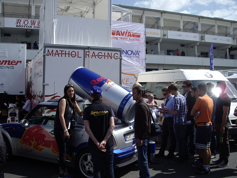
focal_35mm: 38
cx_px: 118
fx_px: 260
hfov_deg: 49.0
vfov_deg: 37.7
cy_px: 89
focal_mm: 7.9
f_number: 5.6
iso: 50
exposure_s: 1/320
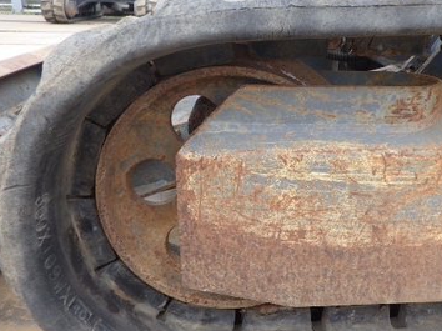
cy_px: 180
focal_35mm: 38
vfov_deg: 37.7
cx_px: 296
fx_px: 485
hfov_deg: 48.2
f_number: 3.5
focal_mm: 5
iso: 125
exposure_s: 1/125
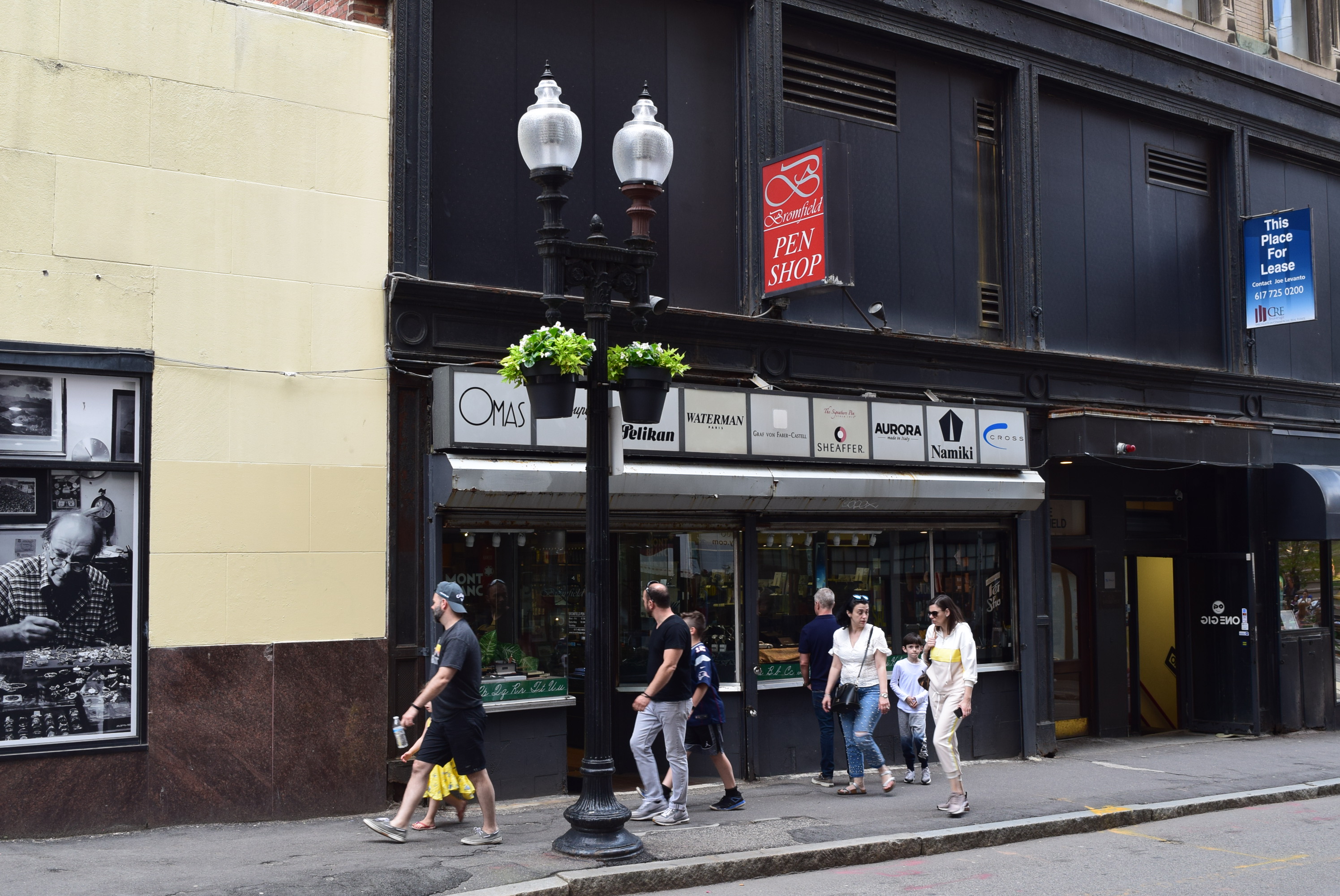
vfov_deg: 33.1
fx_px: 1509
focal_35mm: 40
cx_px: 670
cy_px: 448
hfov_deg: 47.9
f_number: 9
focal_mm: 27
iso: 400
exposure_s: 1/100
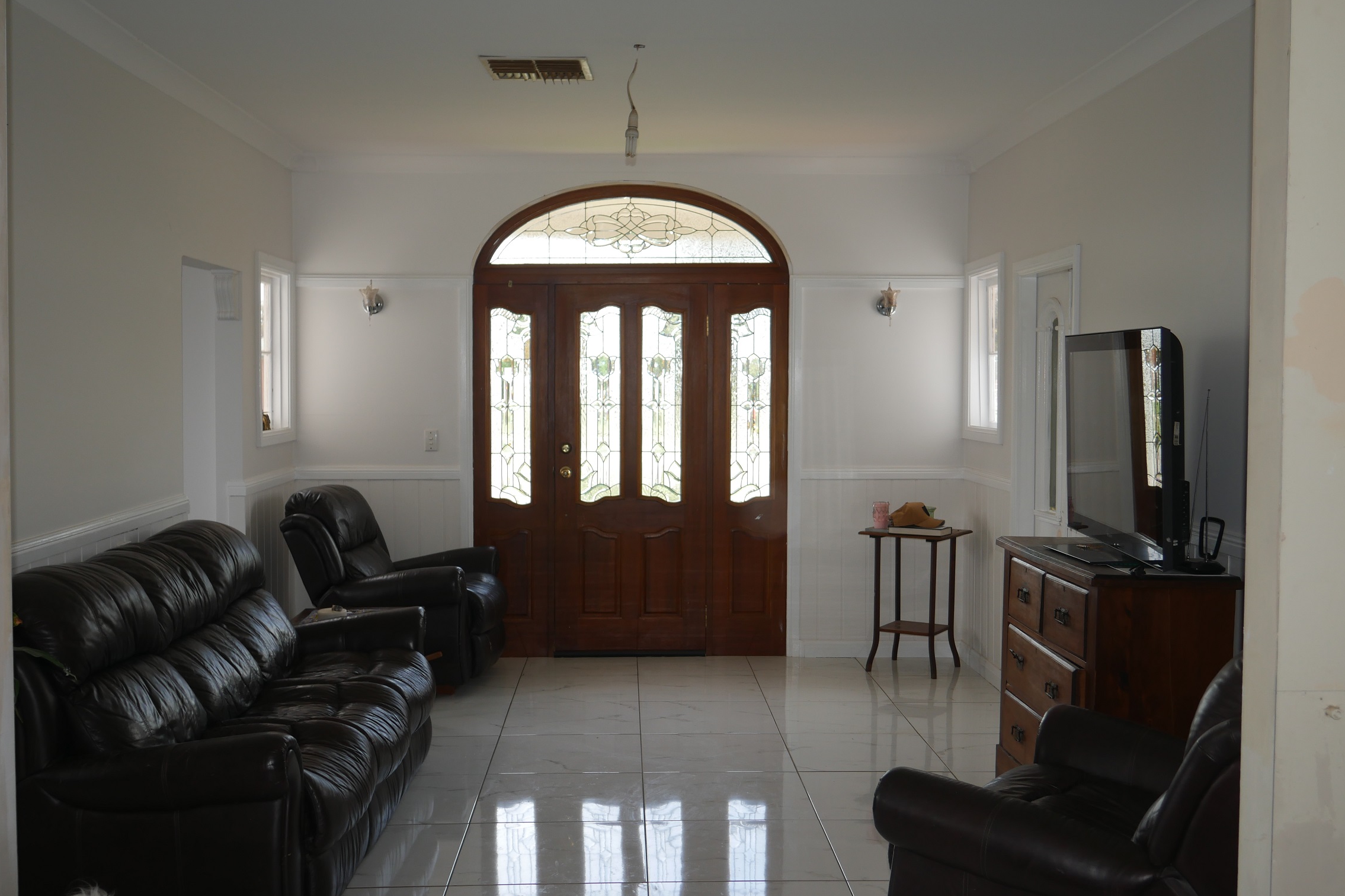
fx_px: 1494
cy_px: 439
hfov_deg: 48.5
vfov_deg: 33.4
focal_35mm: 40
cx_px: 668
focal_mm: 19
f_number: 4.5
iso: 200
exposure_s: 1/125
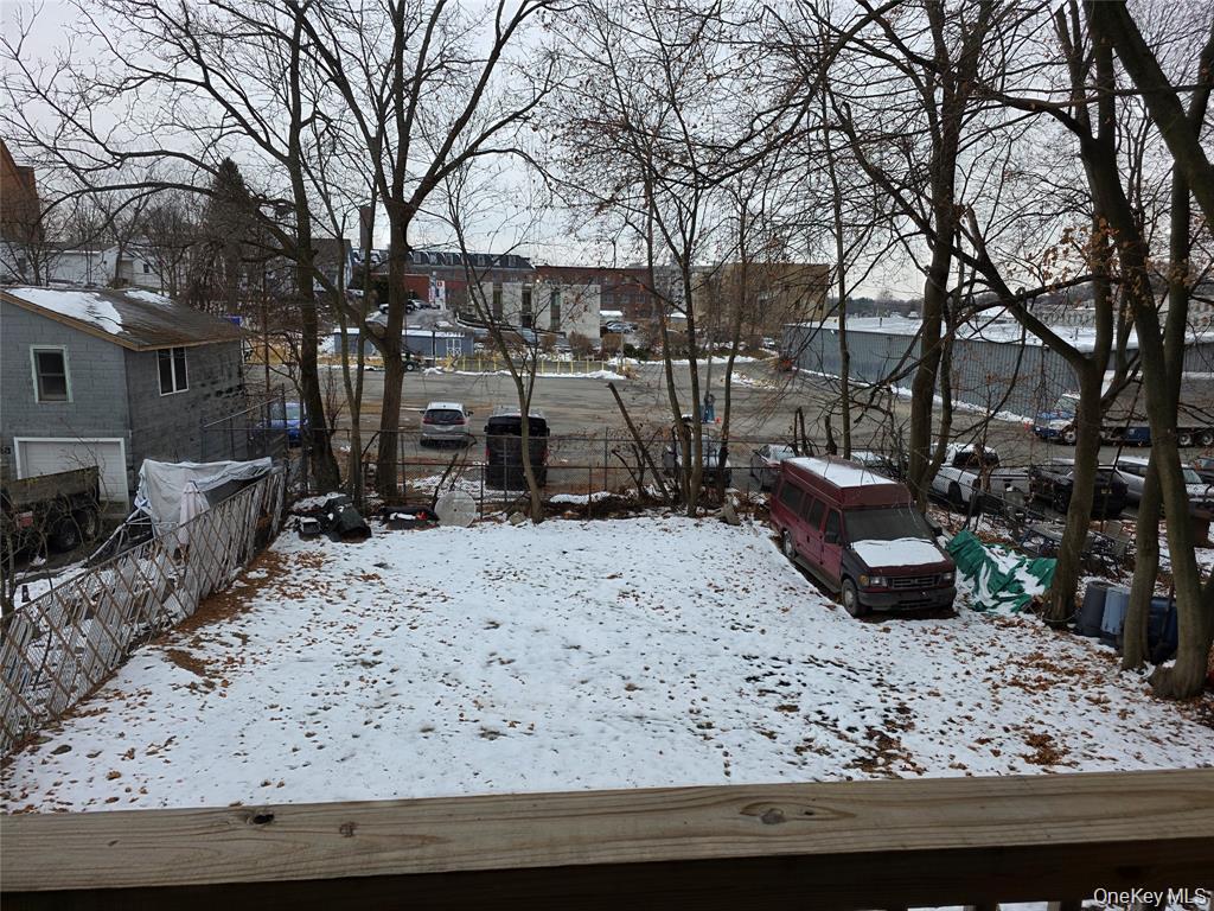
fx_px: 807
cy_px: 456
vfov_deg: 58.9
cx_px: 607
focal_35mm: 23
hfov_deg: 73.9
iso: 40
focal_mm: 6.3
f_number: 1.7
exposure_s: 1/359
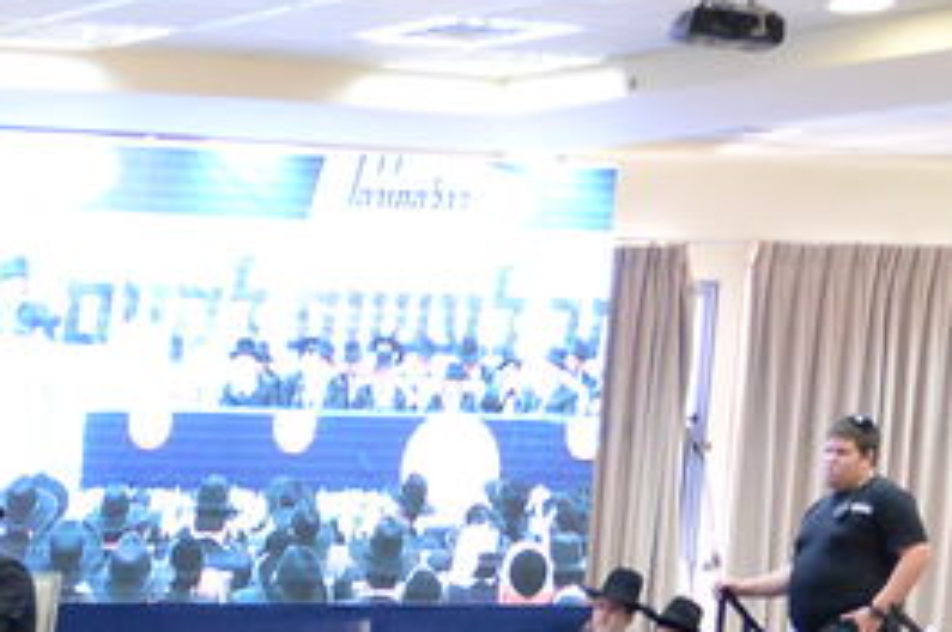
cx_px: -851
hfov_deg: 14.0
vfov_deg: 9.8
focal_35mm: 127
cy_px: 1370
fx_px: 3354
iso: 2500
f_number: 4
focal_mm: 24
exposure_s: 1/60
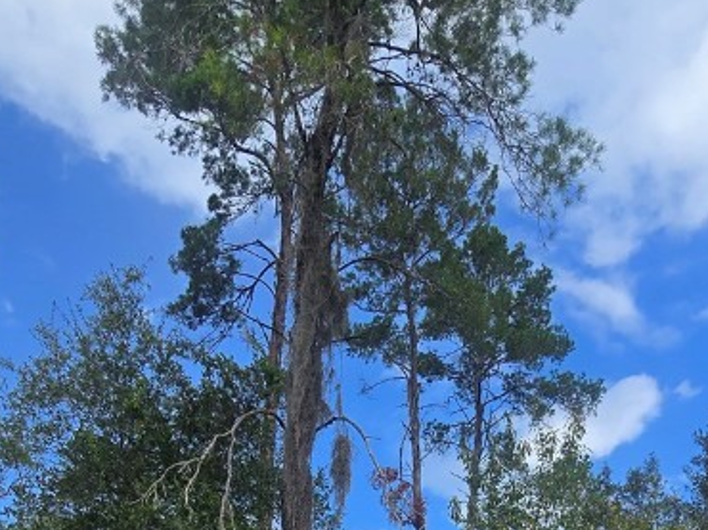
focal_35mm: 36
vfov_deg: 30.7
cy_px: 695
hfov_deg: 51.2
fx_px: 736
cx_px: 411
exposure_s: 1/1756
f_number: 2.2
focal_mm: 2.2
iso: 50
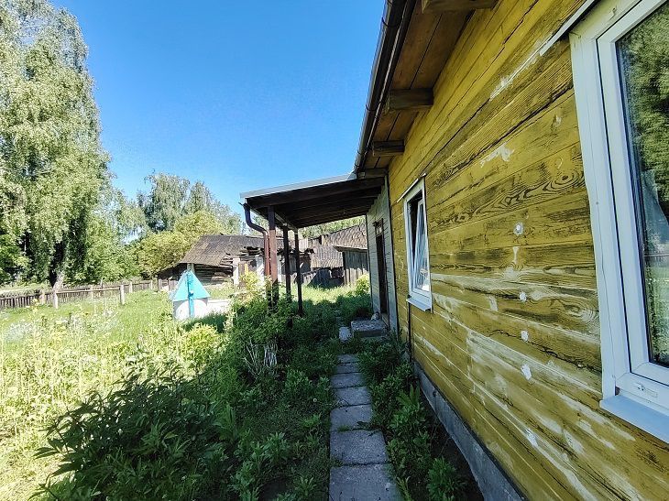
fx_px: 309
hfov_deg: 94.5
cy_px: 250
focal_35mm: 16
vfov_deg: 78.1
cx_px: 334
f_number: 2.2
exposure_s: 1/252
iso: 100
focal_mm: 1.42
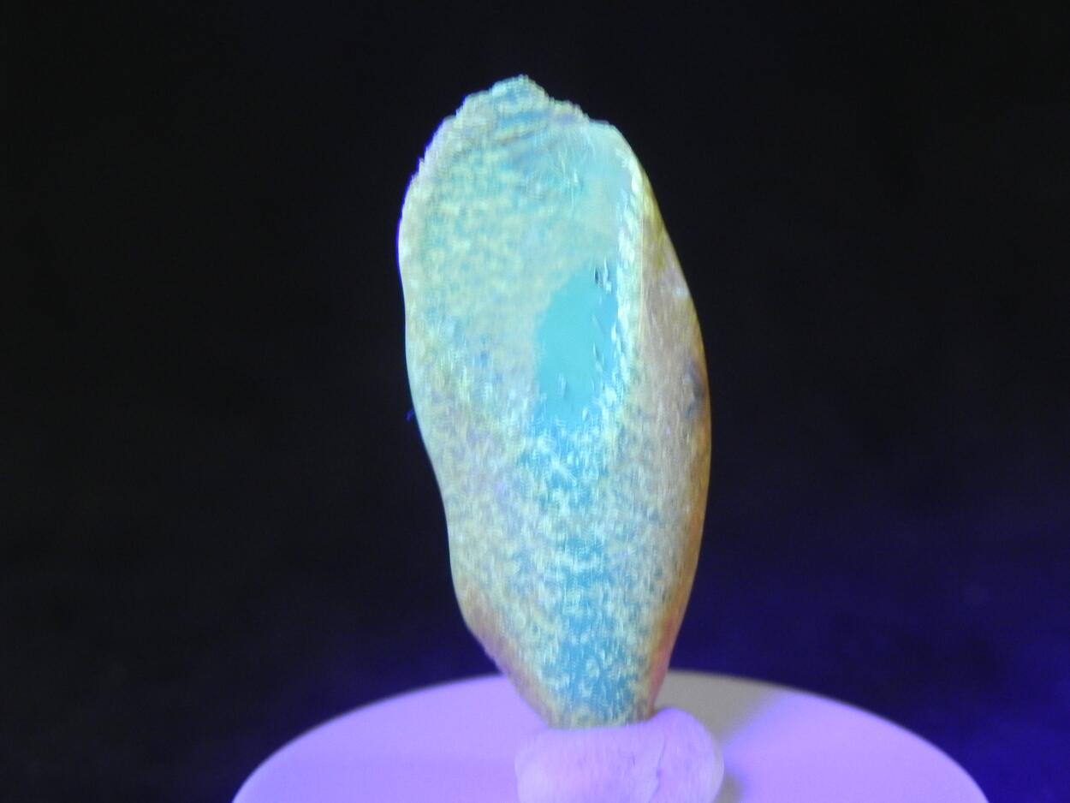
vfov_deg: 19.6
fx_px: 2319
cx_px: 535
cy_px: 402
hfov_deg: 26.0
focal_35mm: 75
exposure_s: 1/3.8
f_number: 4
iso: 400
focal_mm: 13.4
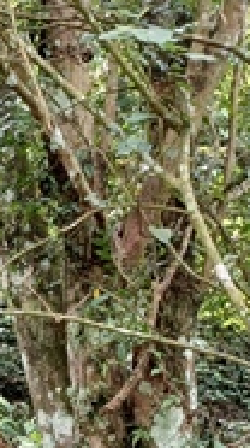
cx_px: -279
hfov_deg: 11.9
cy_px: 467
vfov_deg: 23.1
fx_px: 1042
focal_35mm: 88
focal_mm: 4.6
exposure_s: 1/60
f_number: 1.8
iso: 320
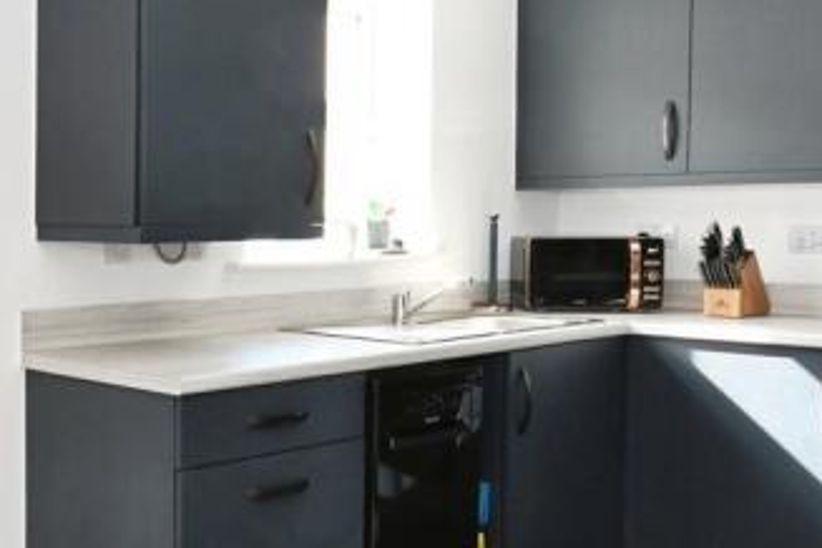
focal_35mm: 47
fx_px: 1073
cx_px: 161
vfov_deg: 28.5
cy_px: 366
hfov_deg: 40.2
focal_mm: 10
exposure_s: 1/60
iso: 800
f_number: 7.1
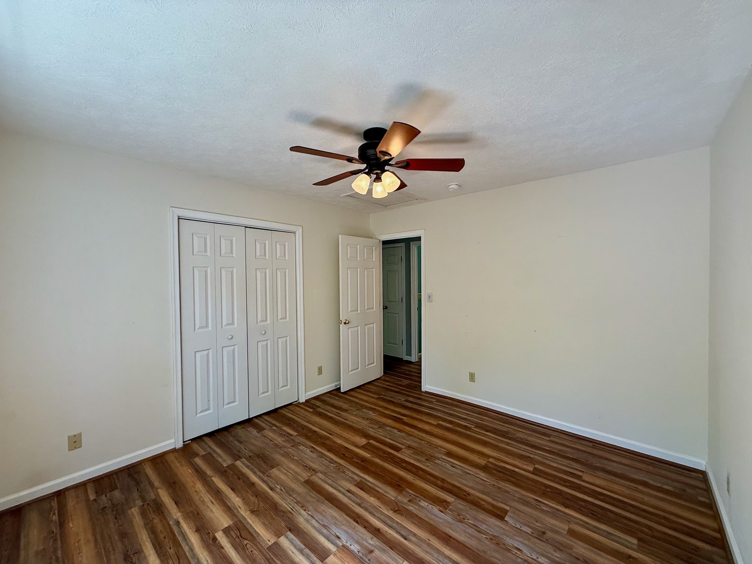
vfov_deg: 85.7
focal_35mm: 14
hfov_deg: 102.1
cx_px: 376
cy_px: 282
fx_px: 304
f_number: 2.2
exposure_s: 1/120
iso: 125
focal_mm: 2.22
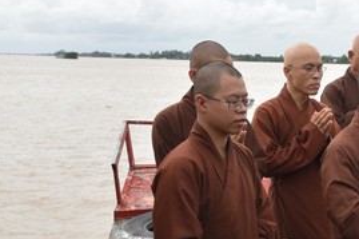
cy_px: 231
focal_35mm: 75
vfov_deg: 17.8
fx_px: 747
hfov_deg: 24.9
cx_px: 408
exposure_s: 1/250
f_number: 8
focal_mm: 31
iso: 360
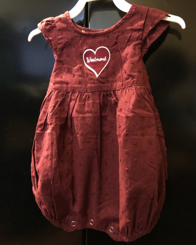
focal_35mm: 31
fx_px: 225
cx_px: 99
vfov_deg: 57.2
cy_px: 120
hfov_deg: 47.1
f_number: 2.2
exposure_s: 1/24
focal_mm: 4.15
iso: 200
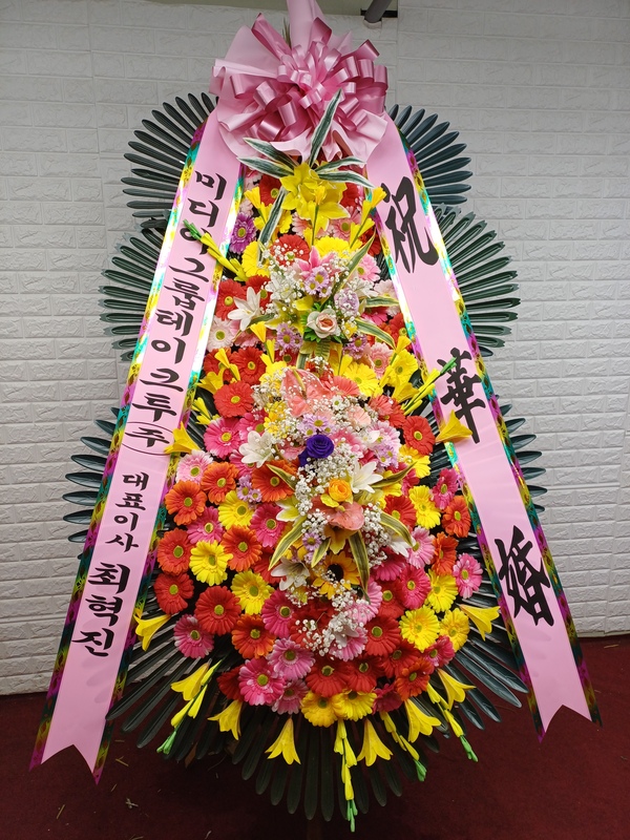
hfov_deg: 54.9
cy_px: 420
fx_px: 607
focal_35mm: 25
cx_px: 315
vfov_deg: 69.4
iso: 50
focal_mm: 4.65
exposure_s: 1/100
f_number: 1.8
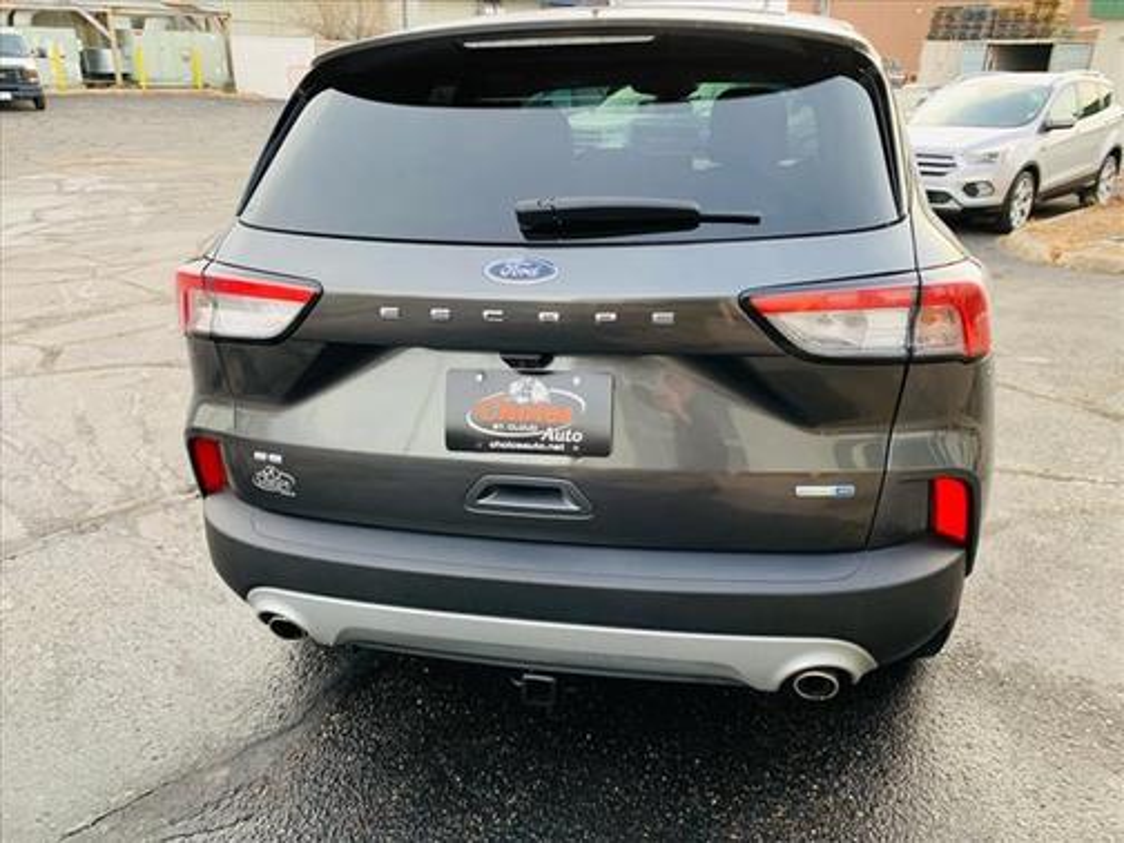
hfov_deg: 67.3
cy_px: 422
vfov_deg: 53.1
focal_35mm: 26
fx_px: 844
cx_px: 562
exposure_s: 1/122
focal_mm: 4.25
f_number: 1.8
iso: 40
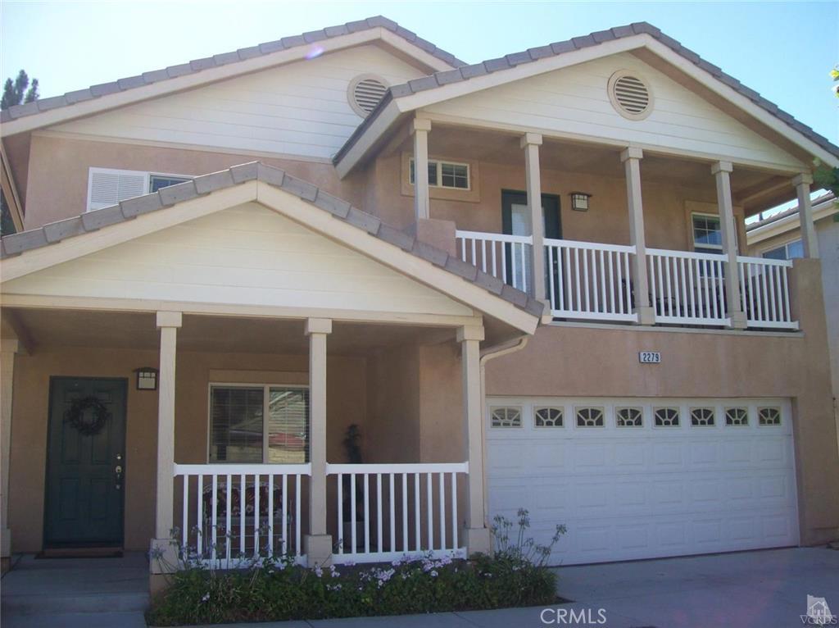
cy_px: 314
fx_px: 872
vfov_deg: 39.6
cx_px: 420
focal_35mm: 36
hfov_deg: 51.4
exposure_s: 1/537
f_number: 2.7
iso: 80
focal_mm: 6
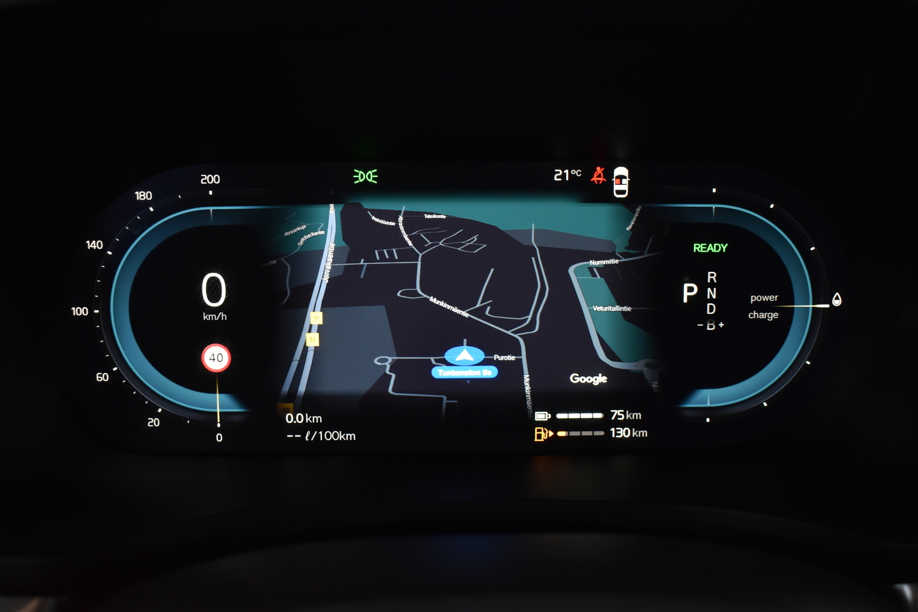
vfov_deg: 33.0
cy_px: 306
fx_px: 1033
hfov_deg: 47.9
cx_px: 459
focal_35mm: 40
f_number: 5.6
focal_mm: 27
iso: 1250
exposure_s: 1/20
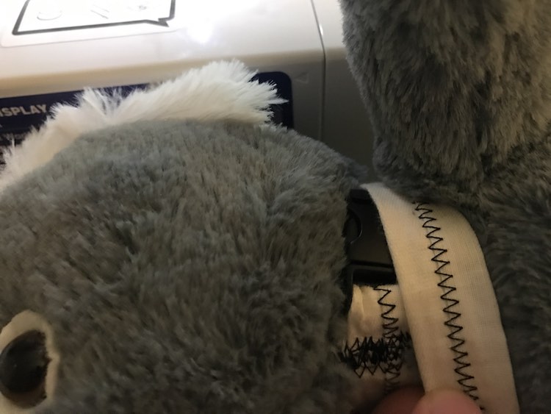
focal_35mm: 28
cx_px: 276
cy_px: 207
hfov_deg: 63.4
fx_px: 446
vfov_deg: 49.8
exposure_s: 1/5
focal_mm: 3.99
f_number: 1.8
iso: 100
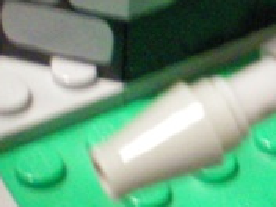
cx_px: 489
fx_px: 1379
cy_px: -88
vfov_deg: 8.4
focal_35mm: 173
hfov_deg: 10.7
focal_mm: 6.3
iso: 400
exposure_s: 1/6
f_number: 3.1
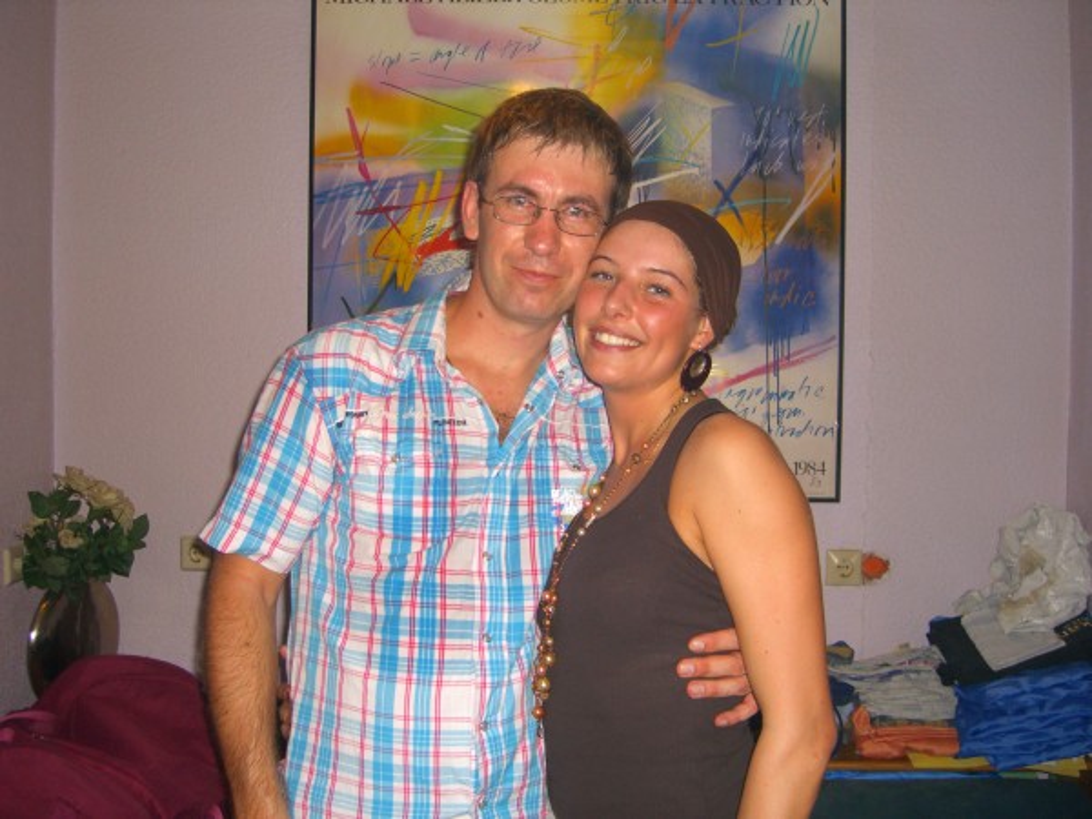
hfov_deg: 49.0
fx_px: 1199
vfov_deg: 37.7
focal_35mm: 38
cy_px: 410
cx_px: 546
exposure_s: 1/60
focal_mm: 7.9
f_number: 2.8
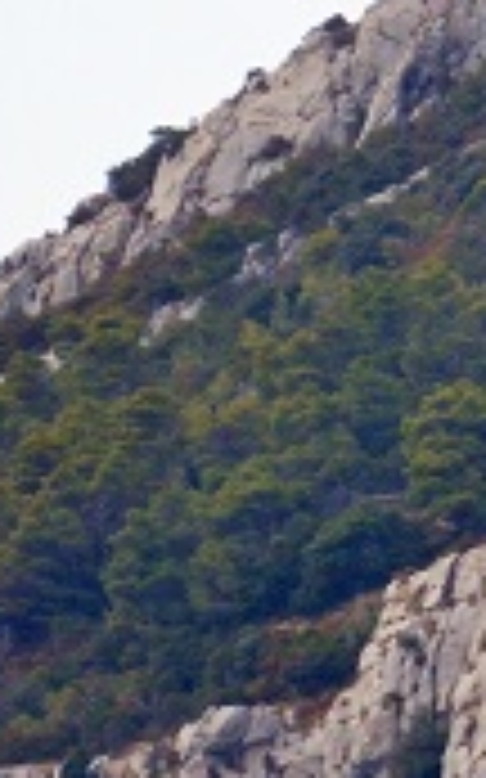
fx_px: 34567
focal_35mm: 1630
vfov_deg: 1.3
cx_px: 1998
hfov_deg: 0.8
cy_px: 367
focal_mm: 195
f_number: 5.3
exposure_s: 1/2000
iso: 640
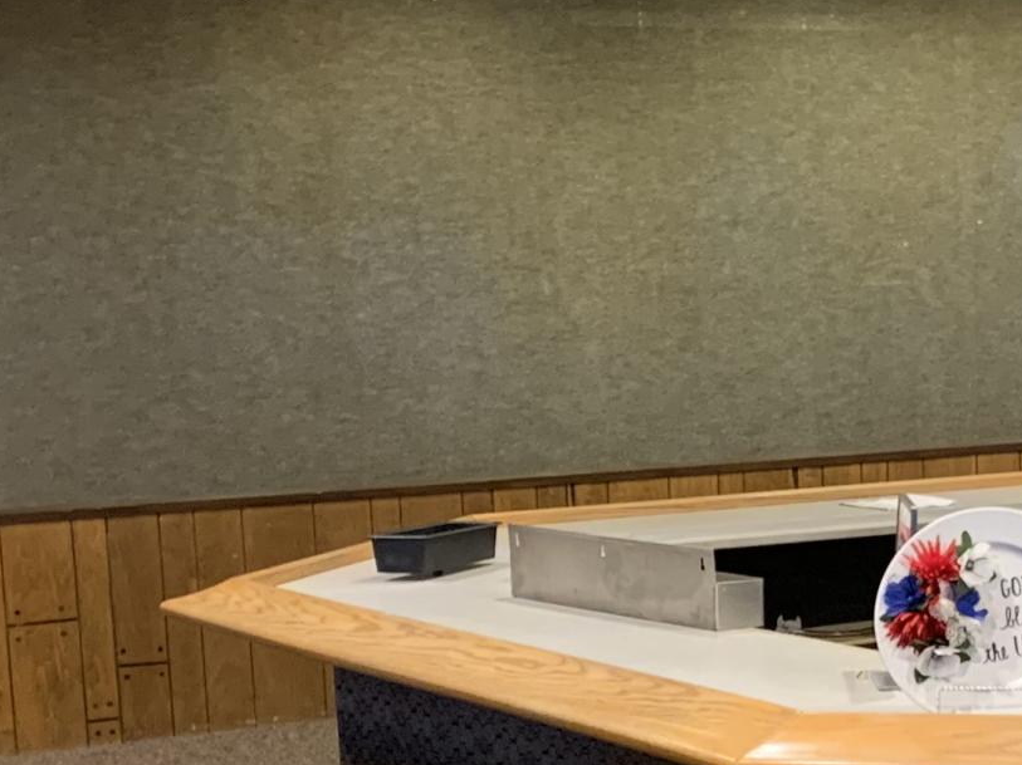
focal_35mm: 96
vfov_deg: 15.2
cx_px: 894
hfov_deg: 20.1
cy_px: 722
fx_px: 2833
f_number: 1.8
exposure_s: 1/40
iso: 320
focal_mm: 4.25
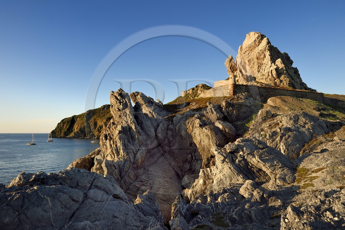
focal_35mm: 24
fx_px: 230
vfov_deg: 53.1
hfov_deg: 73.8
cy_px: 115
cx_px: 172
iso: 400
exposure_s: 1/250
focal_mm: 24
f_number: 14
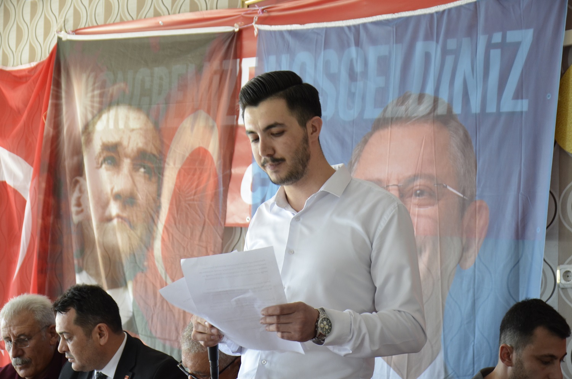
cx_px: 286
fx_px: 1189
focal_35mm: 75
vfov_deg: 18.1
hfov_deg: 27.0
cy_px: 190
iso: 800
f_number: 4.8
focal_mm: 50
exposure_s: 1/50
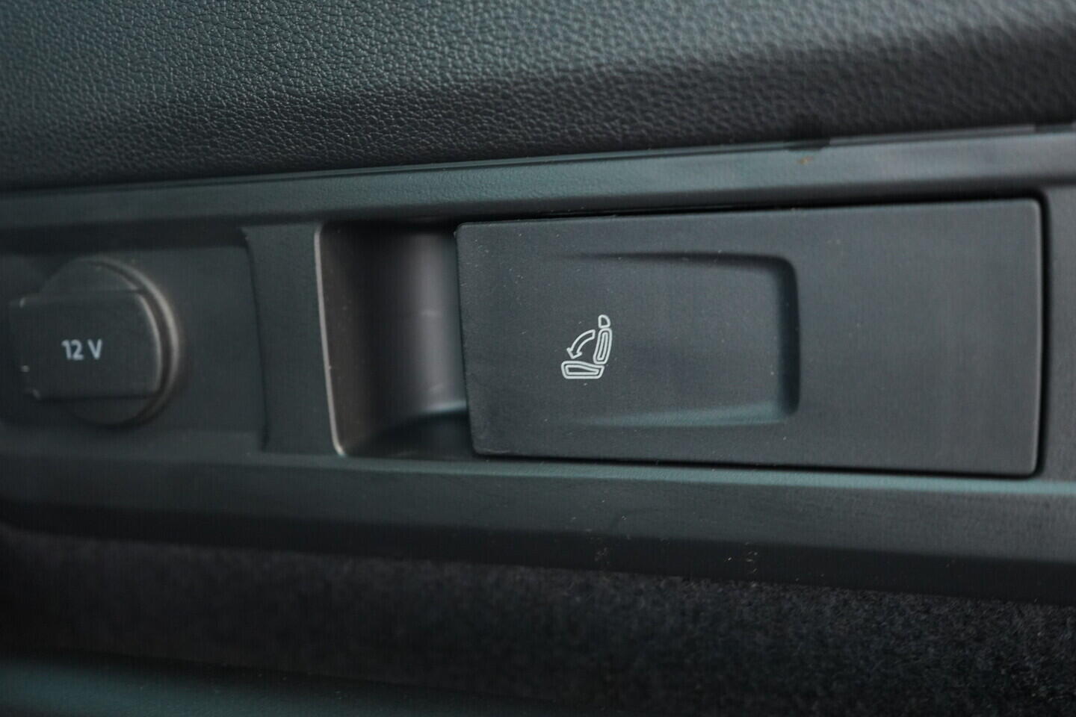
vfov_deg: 36.9
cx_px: 538
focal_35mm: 36
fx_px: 1076
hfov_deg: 53.1
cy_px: 358
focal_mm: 24
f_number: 2.8
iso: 1600
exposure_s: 1/40
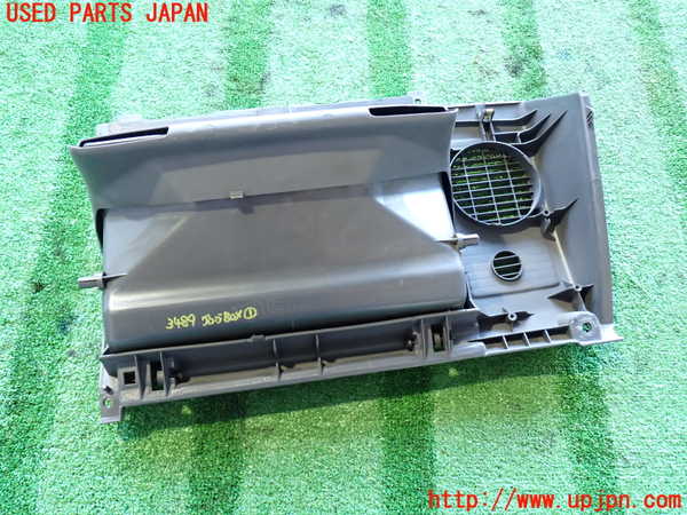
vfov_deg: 46.8
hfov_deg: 60.0
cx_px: 344
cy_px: 258
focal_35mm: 30
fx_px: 595
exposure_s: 1/30
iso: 500
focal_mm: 5.4
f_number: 2.3
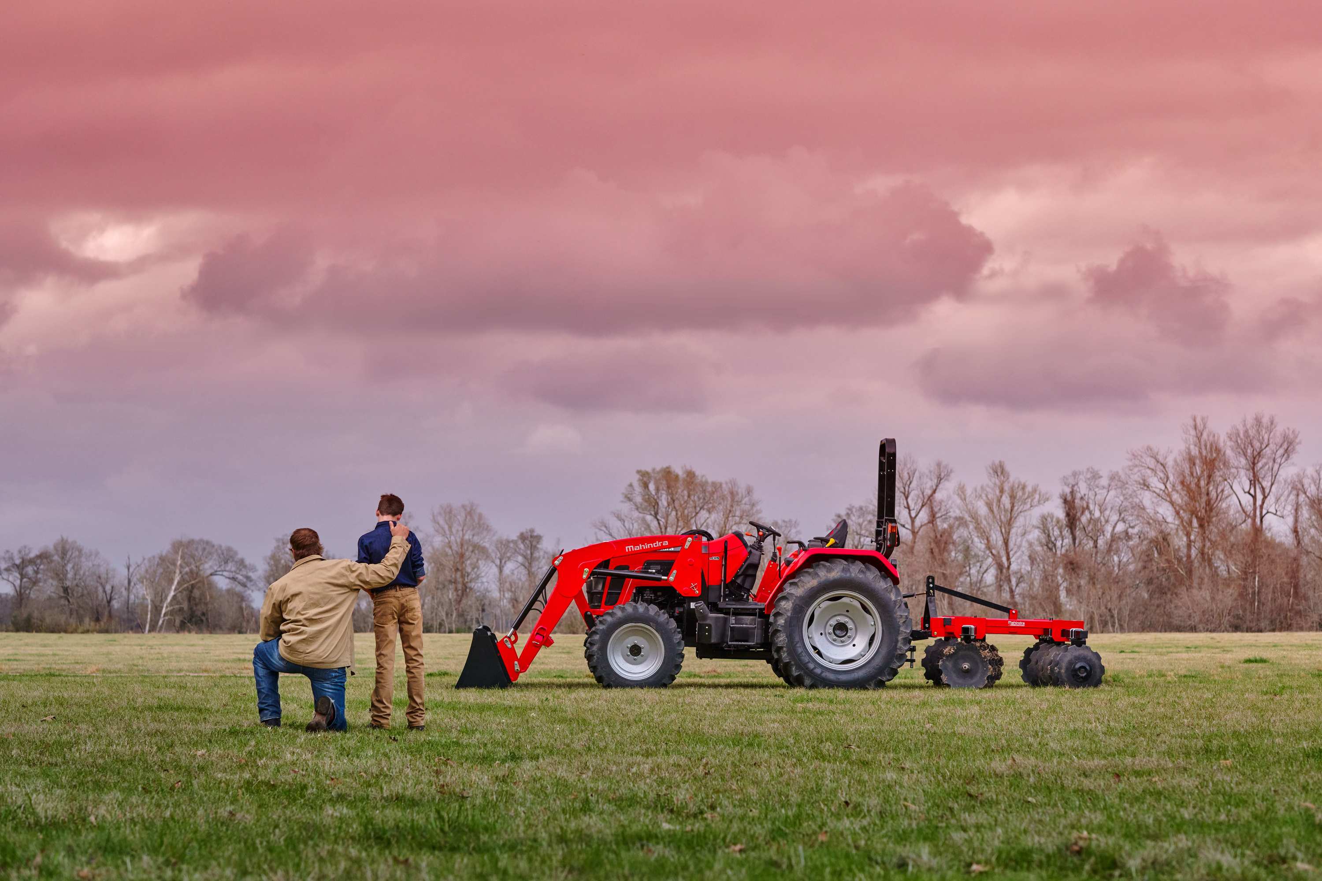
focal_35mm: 85
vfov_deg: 16.1
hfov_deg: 23.9
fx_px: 3121
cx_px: 661
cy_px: 440
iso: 640
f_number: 5.6
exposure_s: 1/320
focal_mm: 85
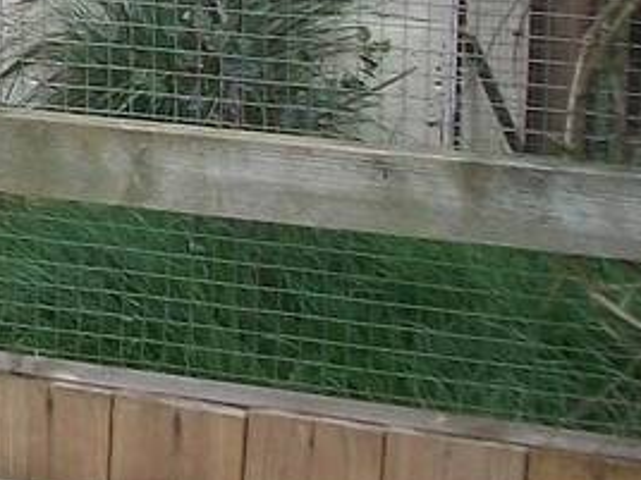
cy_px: -499
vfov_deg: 7.5
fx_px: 3537
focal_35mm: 191
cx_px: -677
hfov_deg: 9.6
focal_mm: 5.7
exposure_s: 1/320
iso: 80
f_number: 2.9
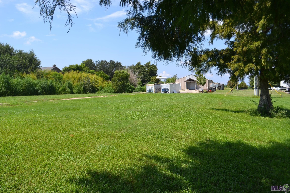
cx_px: 145
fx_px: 242
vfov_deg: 43.6
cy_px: 96
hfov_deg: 61.9
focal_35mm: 30
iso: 100
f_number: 7.1
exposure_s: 1/200
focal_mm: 20
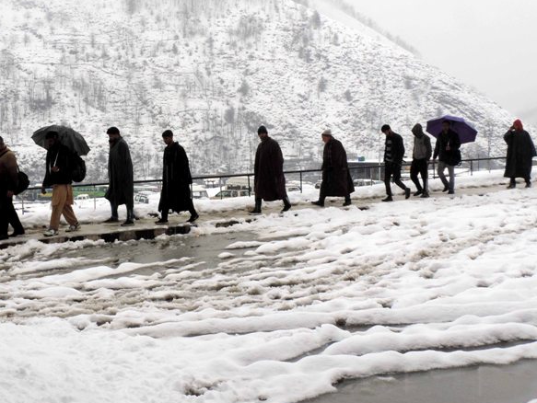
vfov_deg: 30.2
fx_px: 745
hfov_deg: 39.2
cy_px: 148
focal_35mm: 48
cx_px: 184
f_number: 7.2
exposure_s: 1/125
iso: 80
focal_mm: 6.2
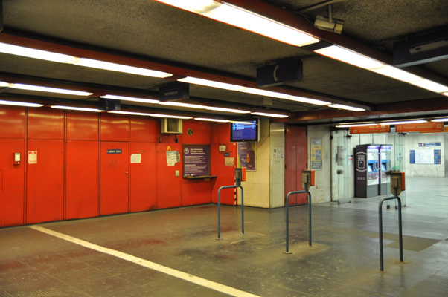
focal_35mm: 33
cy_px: 148
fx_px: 410
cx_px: 224
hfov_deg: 57.3
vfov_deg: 39.9
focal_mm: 22
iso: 800
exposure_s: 1/50
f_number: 3.5
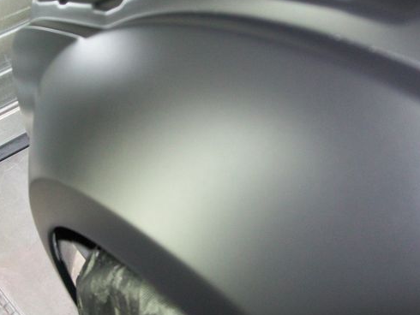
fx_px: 571
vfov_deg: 30.9
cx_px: 183
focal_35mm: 47
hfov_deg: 40.3
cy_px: 156
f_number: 2.7
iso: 160
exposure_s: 1/60
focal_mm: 6
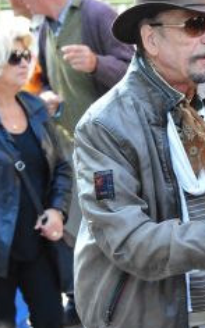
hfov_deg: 5.7
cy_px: 145
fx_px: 2043
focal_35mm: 228
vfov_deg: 9.2
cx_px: 245
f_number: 7.1
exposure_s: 1/250
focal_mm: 85
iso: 2000
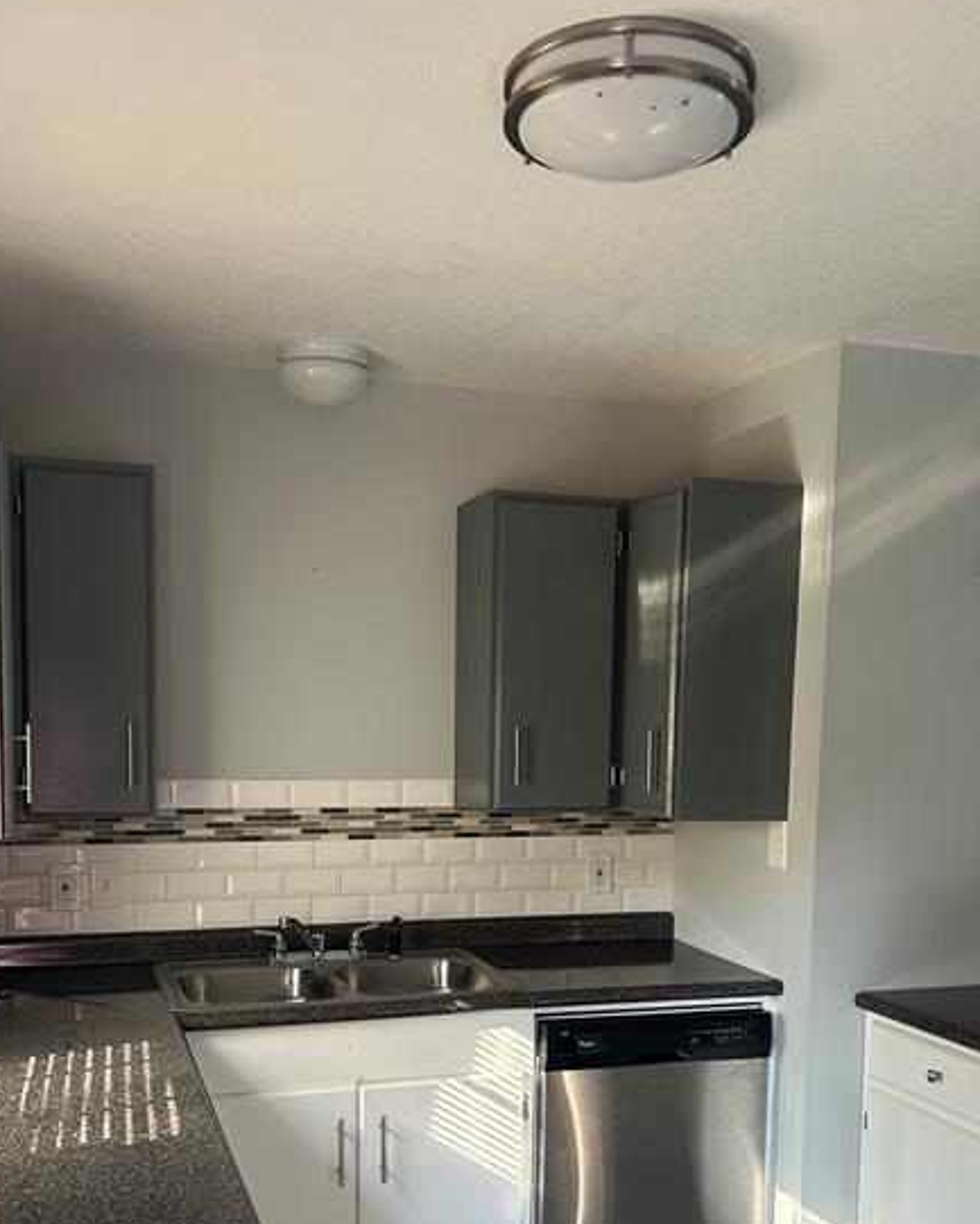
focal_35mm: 36
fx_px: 1305
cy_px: 839
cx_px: 475
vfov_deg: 49.2
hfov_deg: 41.2
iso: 125
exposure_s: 1/63
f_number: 1.5
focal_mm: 5.7
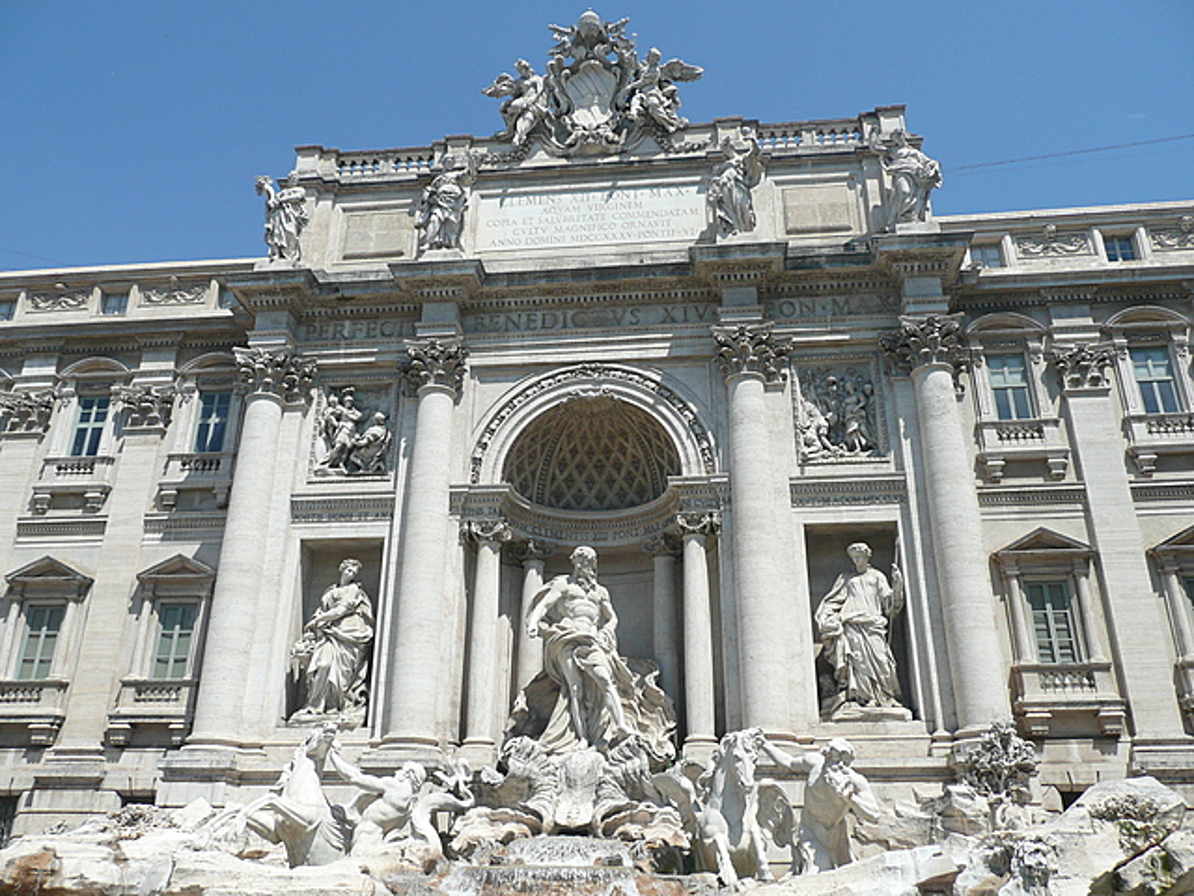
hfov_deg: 63.4
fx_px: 966
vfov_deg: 49.7
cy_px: 448
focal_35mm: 28
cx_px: 597
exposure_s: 1/250
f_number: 8
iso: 100
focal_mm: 4.6
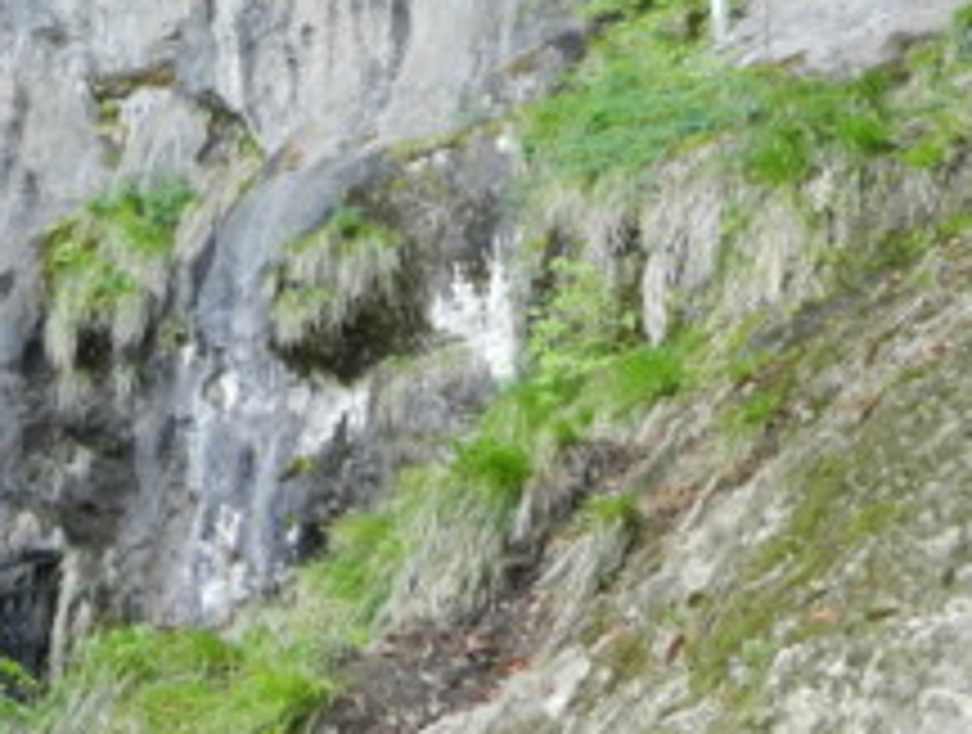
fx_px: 1463
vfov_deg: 26.4
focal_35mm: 52
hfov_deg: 35.3
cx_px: 166
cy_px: -23
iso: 450
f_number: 3.5
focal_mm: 4.5
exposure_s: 1/250
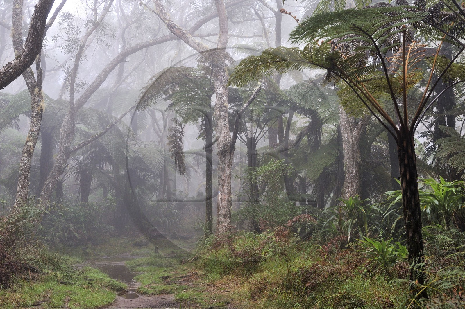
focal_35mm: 50
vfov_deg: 26.9
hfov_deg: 39.6
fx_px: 645
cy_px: 154
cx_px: 232
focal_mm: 50
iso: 800
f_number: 7.1
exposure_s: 1/125
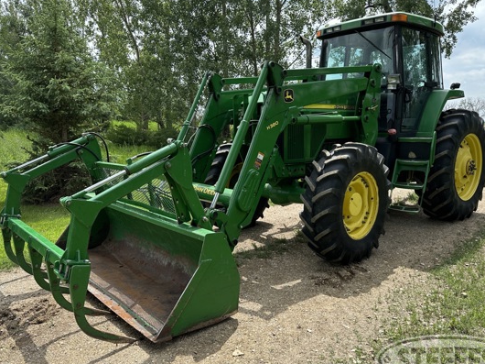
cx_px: 244
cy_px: 177
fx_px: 406
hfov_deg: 61.7
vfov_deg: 48.2
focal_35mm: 29
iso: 80
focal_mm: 6.86
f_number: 1.78
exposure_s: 1/2299
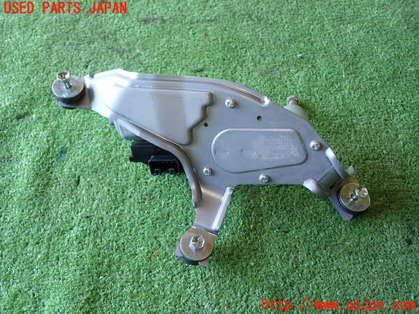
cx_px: 210
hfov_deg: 60.0
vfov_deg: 46.8
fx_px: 363
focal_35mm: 30
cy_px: 157
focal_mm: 5.4
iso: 200
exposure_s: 1/50
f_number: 2.3
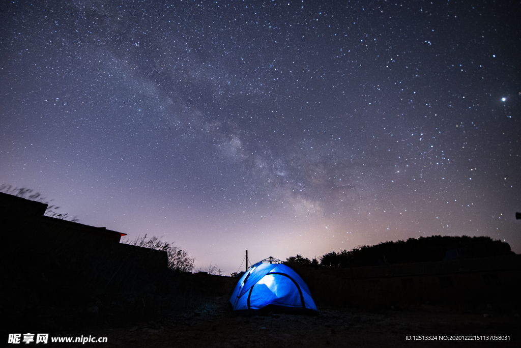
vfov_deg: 77.4
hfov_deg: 100.4
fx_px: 217
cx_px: 260
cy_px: 174
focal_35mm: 15
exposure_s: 25
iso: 2500
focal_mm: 15
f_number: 2.8
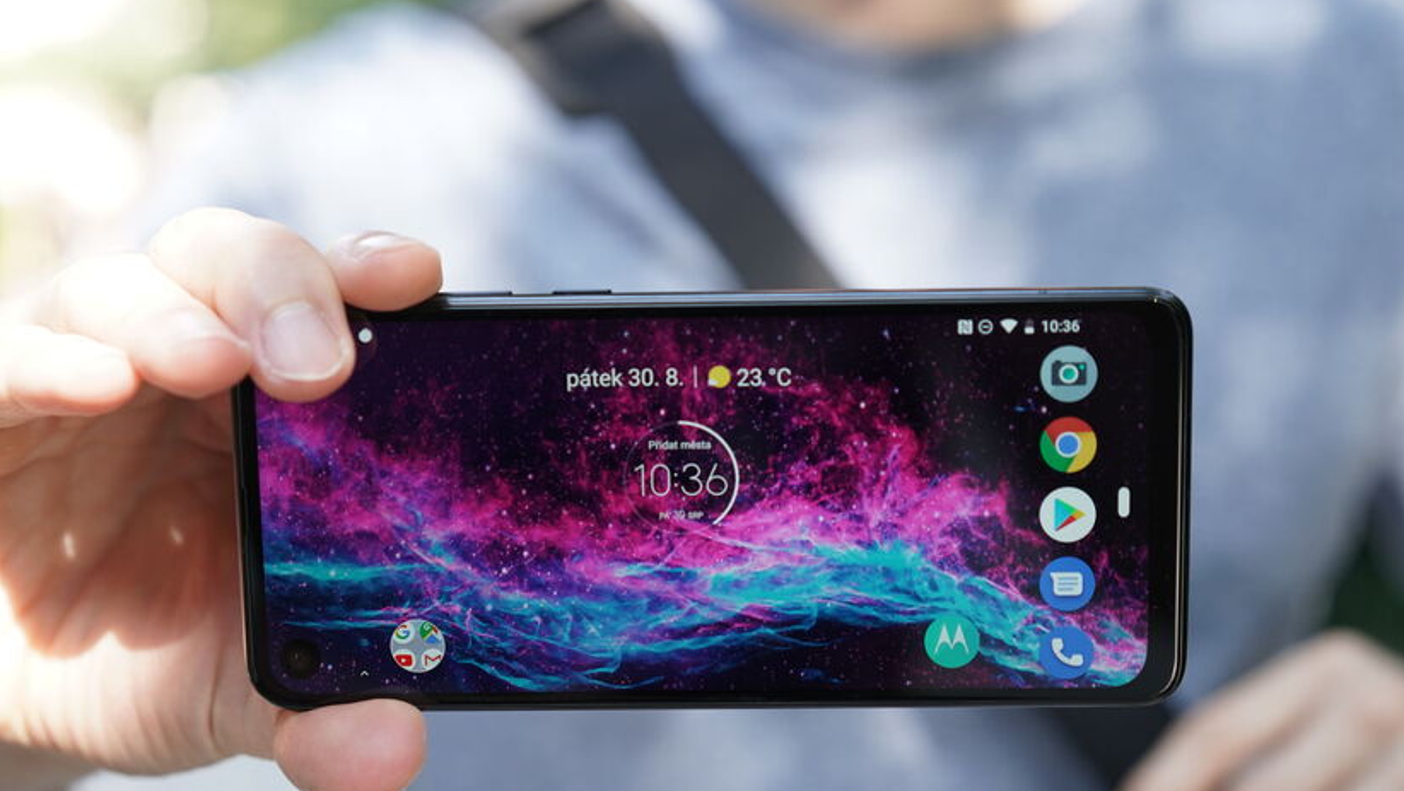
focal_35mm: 58
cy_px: 451
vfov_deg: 20.7
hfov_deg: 36.0
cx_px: 705
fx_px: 2160
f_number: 4
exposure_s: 1/160
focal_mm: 55
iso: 320
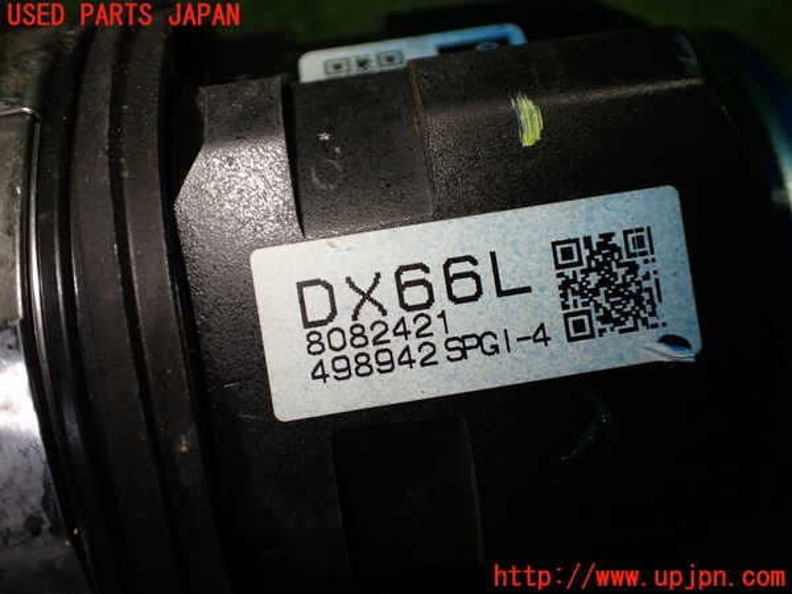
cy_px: 297
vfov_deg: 46.8
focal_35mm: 30
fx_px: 686
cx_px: 396
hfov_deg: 60.0
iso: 100
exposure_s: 1/125
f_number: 2.3
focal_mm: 5.4
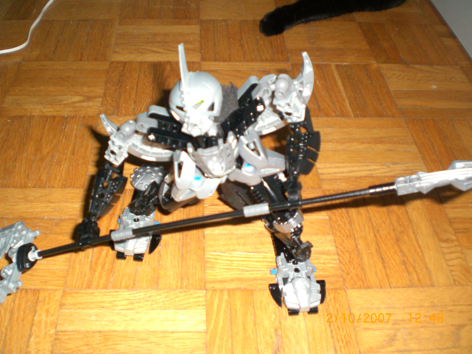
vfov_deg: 37.7
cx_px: 236
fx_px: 518
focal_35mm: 38
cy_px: 177
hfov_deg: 49.0
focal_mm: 6.3
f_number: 3.1
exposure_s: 1/60
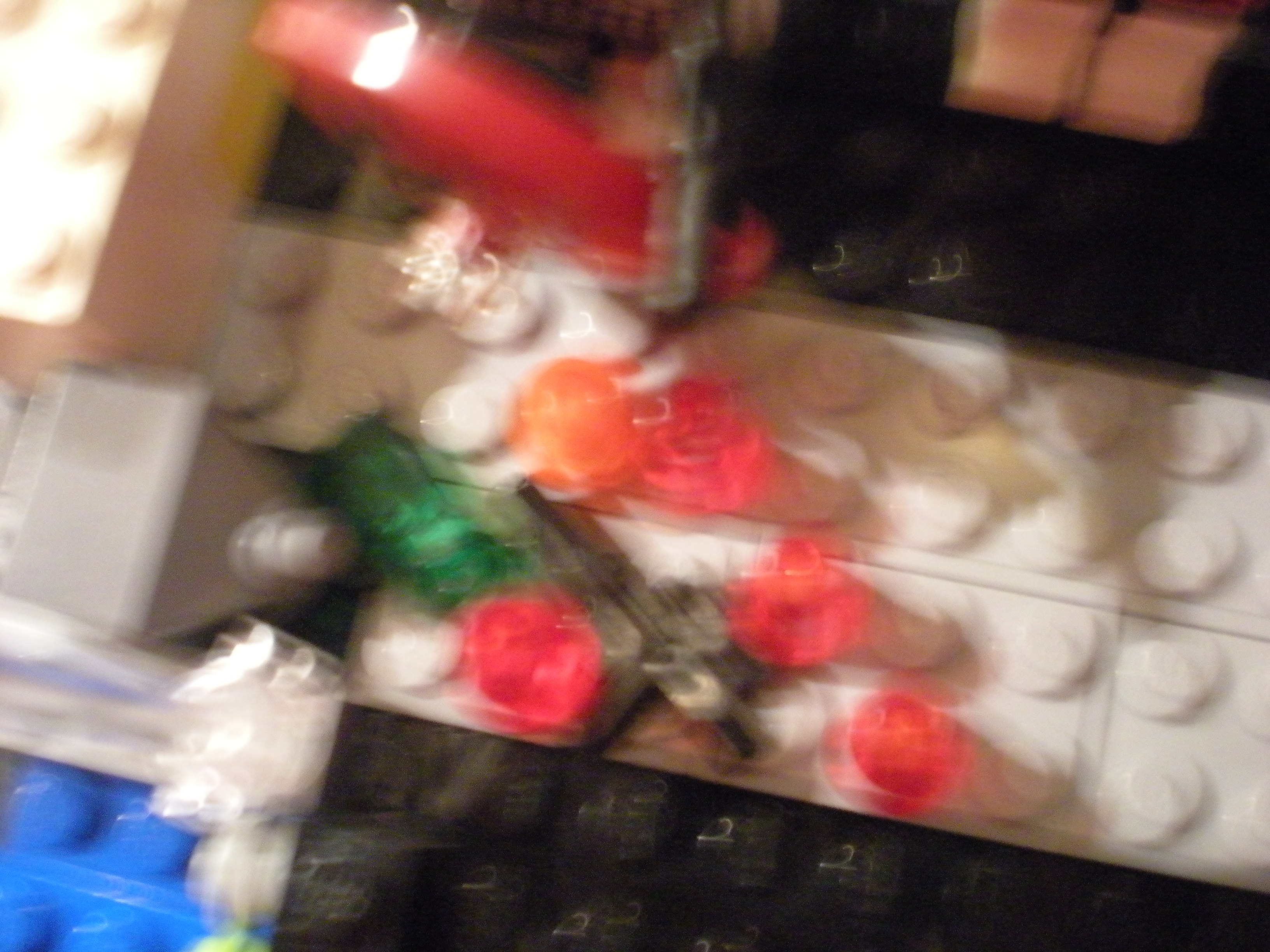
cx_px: 635
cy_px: 476
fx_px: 1394
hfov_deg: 49.0
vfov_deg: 37.7
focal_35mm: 38
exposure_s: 1/3.8
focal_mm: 6.3
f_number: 3.1
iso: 800
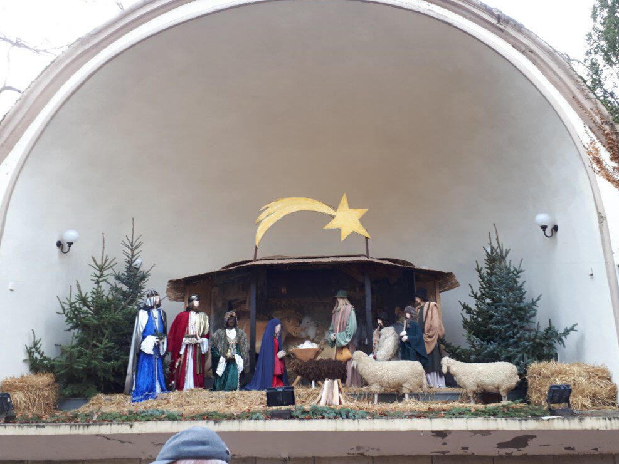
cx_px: 317
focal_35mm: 28
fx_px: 501
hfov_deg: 63.4
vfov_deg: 49.8
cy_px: 227
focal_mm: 3.6
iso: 80
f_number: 1.9
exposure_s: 1/100
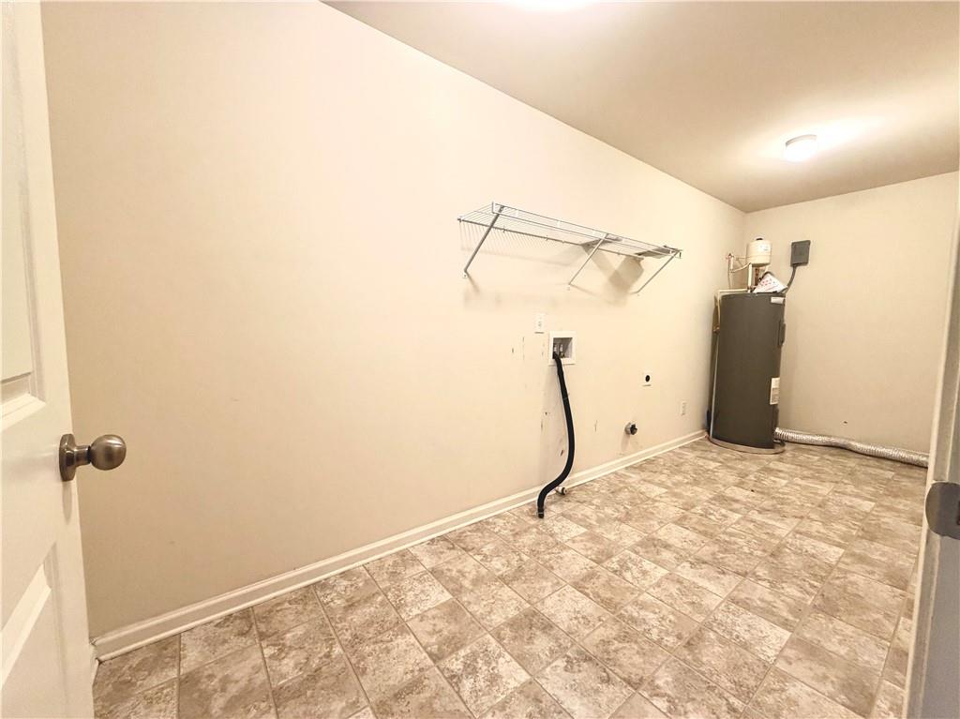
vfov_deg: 85.6
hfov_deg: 102.1
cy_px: 360
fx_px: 388
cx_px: 480
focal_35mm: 14
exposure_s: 1/60
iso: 320
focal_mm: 2.22
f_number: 2.2
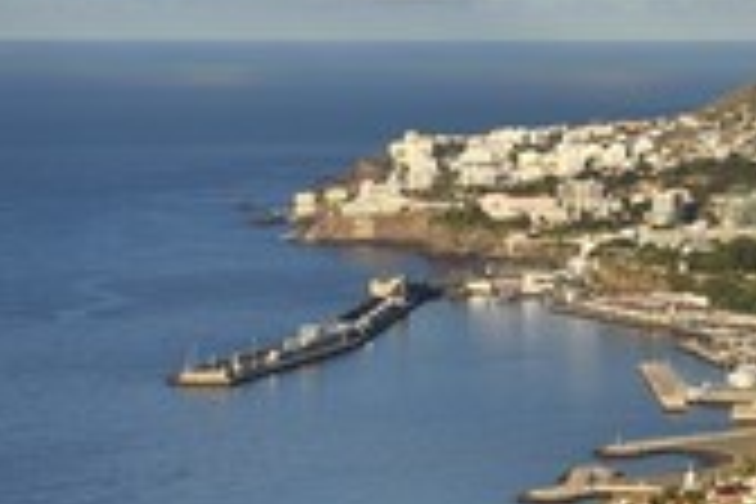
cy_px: 212
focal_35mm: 175
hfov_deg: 11.6
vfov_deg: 7.8
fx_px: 3675
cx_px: 853
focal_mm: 70
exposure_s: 1/2500
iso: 400
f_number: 6.3
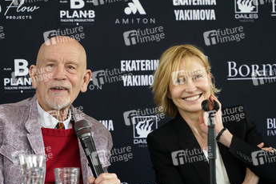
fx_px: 1572
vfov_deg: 6.7
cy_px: 96
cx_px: 123
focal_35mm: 205
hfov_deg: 10.0
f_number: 5.6
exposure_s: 1/100
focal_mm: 157
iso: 3200
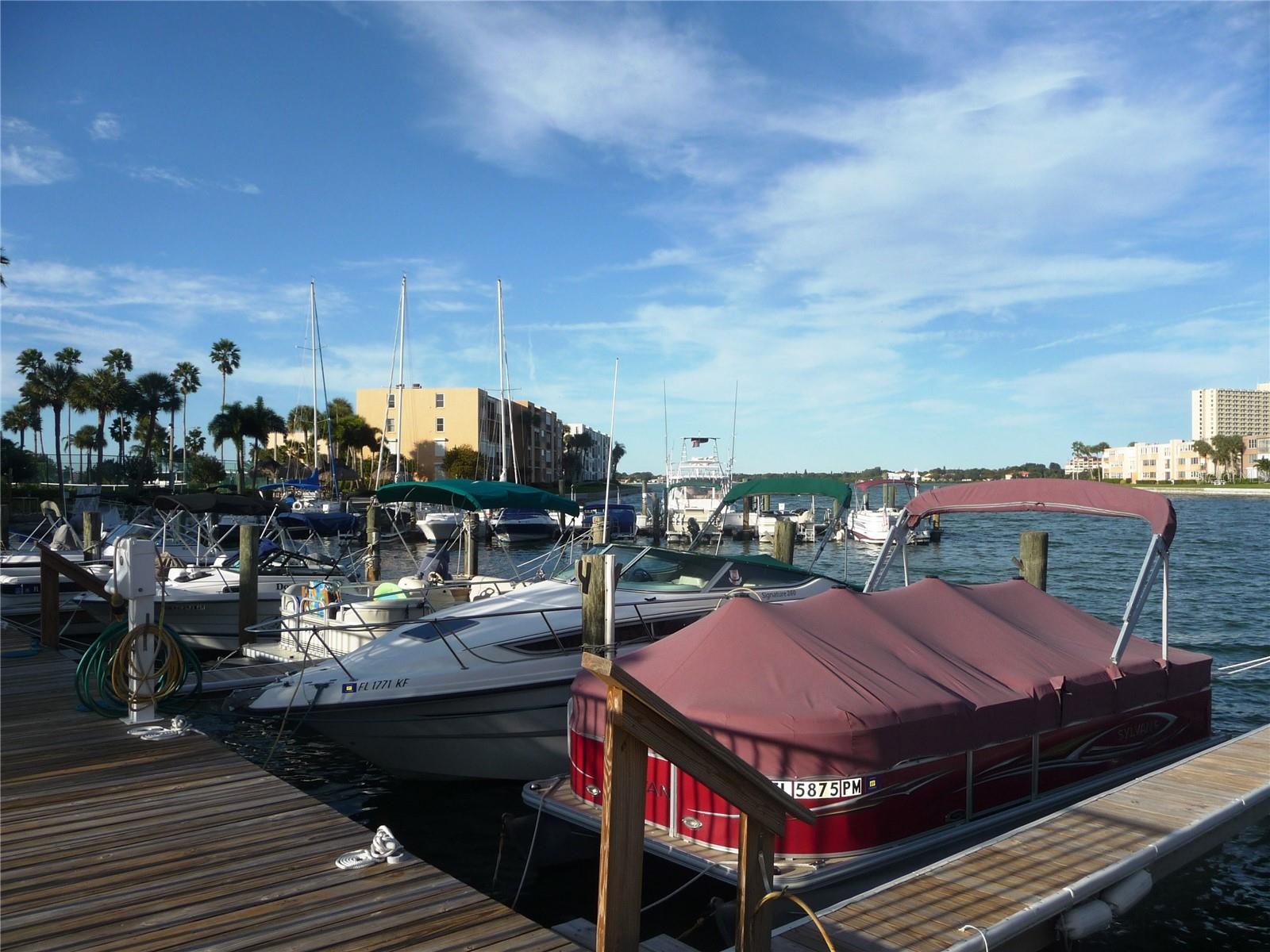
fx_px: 1027
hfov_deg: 63.4
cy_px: 476
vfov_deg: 49.7
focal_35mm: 28
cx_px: 635
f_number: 8
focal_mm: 4.7
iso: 100
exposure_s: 1/320
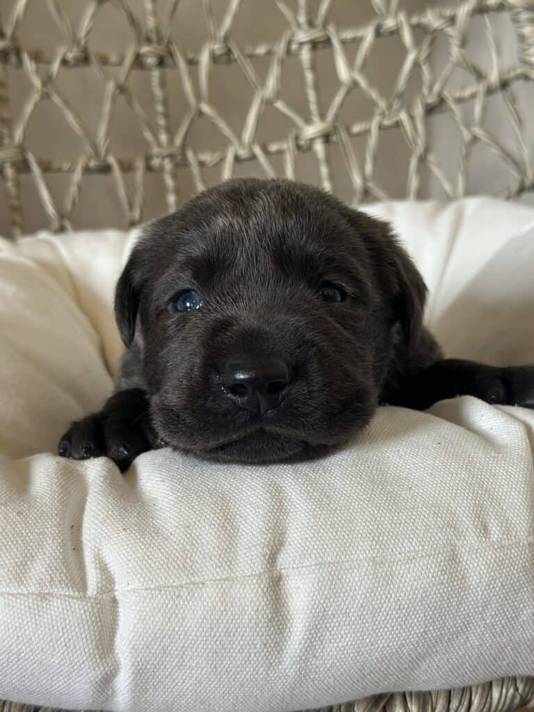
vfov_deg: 39.7
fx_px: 987
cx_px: 267
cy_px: 356
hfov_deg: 30.3
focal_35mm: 48
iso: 160
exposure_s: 1/60
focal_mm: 6.86
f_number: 1.78
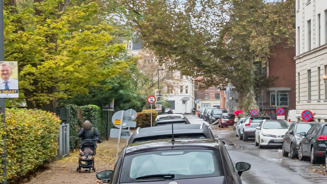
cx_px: 567
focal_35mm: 88
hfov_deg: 19.2
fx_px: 759
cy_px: -86
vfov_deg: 13.1
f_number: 6.3
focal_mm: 15.1
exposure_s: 1/25
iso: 400
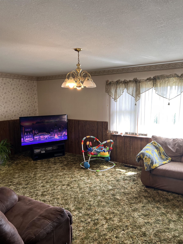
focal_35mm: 26
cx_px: 92
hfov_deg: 53.1
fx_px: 183
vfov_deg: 67.3
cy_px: 122
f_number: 1.5
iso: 100
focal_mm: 5.7
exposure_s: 1/120
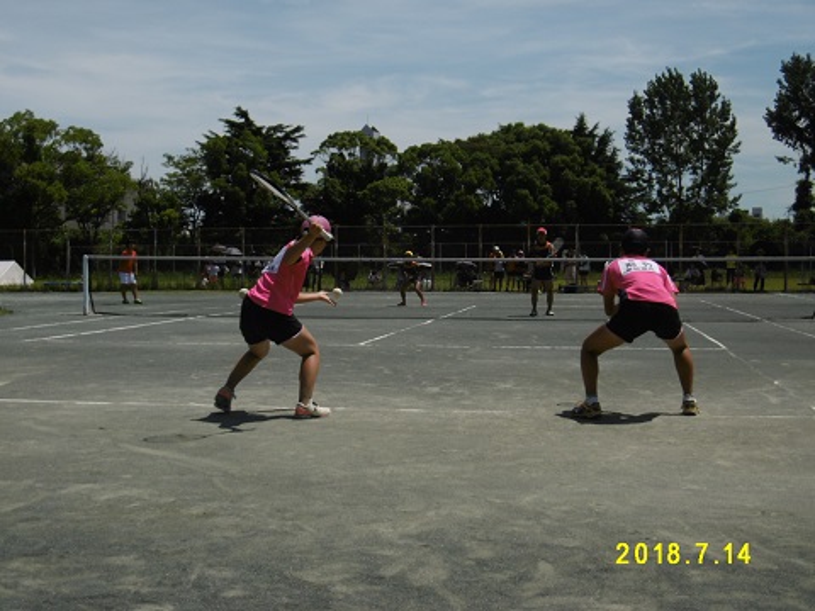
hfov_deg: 37.5
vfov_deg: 28.6
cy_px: 306
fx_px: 1201
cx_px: 408
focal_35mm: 51
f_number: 4
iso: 100
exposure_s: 1/200
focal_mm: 9.2
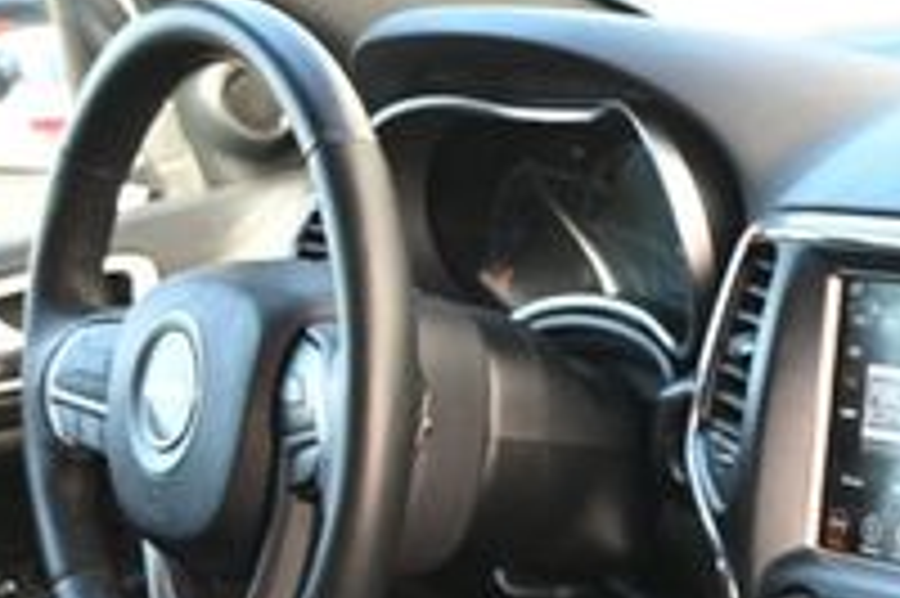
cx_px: 1377
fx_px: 2398
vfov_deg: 13.4
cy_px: 886
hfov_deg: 18.6
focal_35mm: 96
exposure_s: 1/125
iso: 640
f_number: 3.8
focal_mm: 20
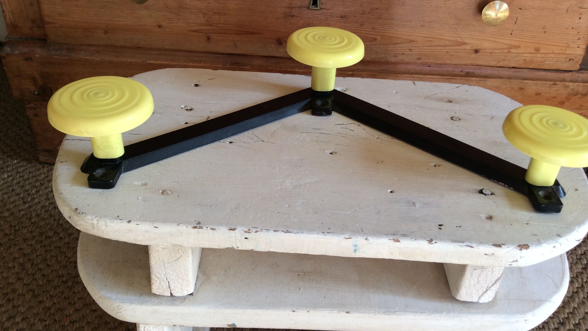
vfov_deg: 33.7
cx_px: 294
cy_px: 141
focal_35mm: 35
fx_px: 546
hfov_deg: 56.6
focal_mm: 3.3
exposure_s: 1/33
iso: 32
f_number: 2.4
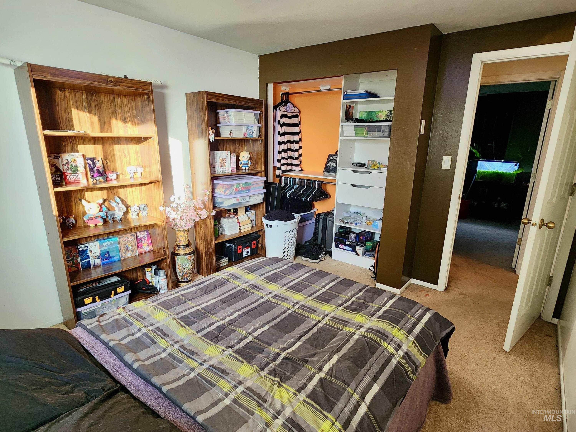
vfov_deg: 89.9
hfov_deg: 106.2
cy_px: 216
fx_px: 216
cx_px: 288
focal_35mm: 13
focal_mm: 2.2
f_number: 2.2
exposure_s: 1/60
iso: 250
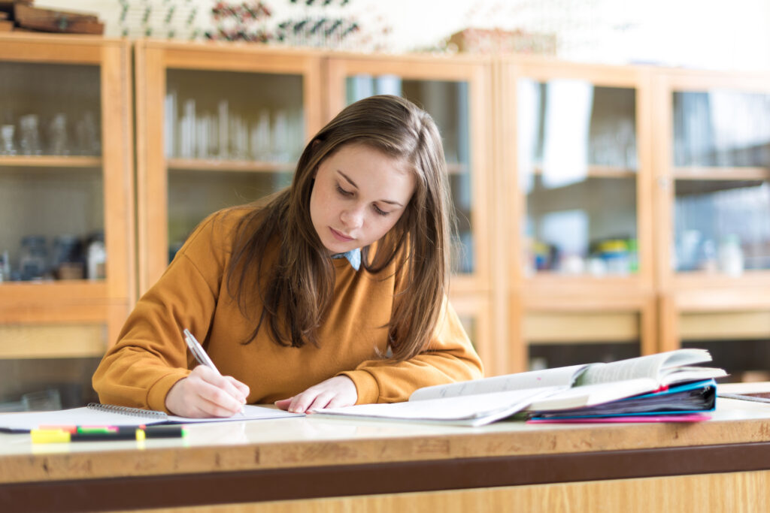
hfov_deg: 39.6
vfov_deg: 27.0
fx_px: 1070
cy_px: 256
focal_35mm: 50
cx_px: 385
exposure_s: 1/160
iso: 100
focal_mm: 50
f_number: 1.4
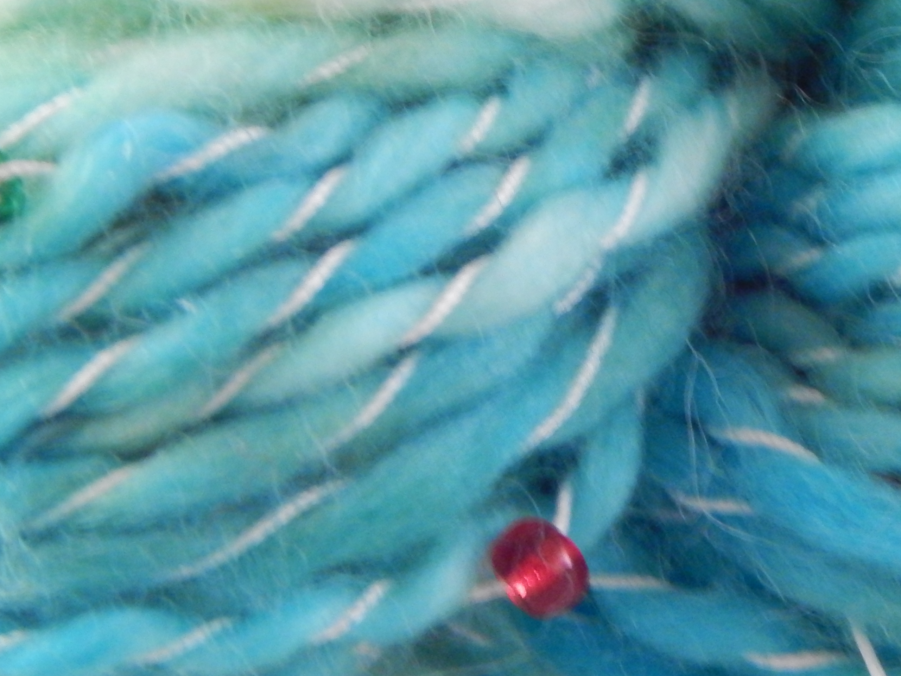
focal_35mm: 421
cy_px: 253
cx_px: 679
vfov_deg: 3.5
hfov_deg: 4.7
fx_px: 10958
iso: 800
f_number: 5.6
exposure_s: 1/8
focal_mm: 41.7
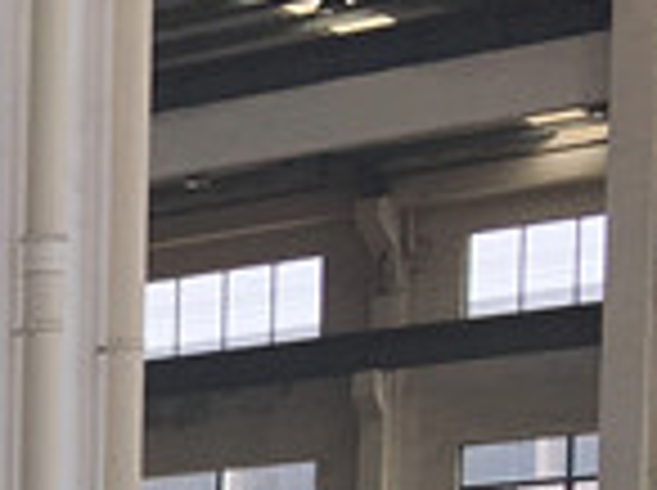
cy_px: 1146
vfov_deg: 8.5
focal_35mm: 159
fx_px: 3013
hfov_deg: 11.2
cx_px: -680
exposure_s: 1/437
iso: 25
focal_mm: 4.15
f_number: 2.2
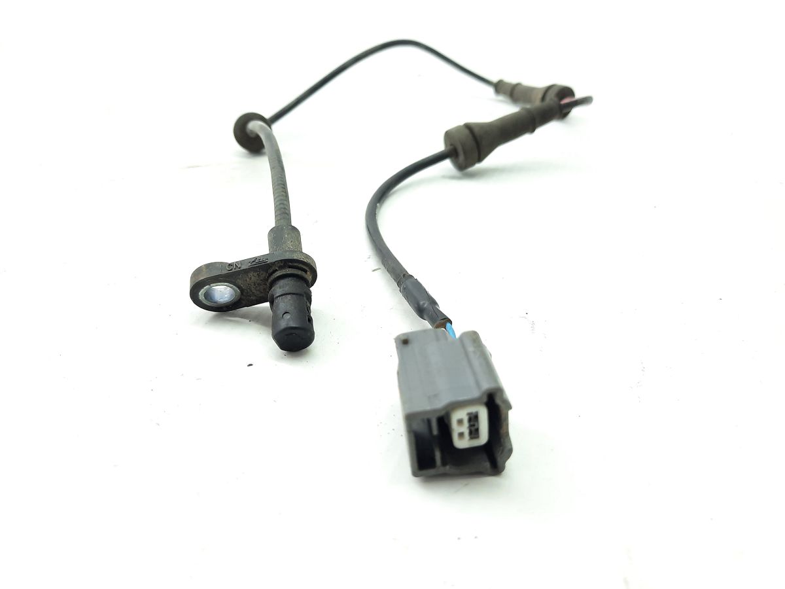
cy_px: 294
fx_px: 567
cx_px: 392
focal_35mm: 25
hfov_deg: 69.4
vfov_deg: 54.9
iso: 125
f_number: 2
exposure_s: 1/50
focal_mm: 4.6
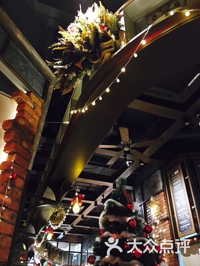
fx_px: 223
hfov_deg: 48.2
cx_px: 100
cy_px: 133
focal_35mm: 29
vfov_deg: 61.7
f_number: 2.2
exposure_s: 1/4
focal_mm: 4.15
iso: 100
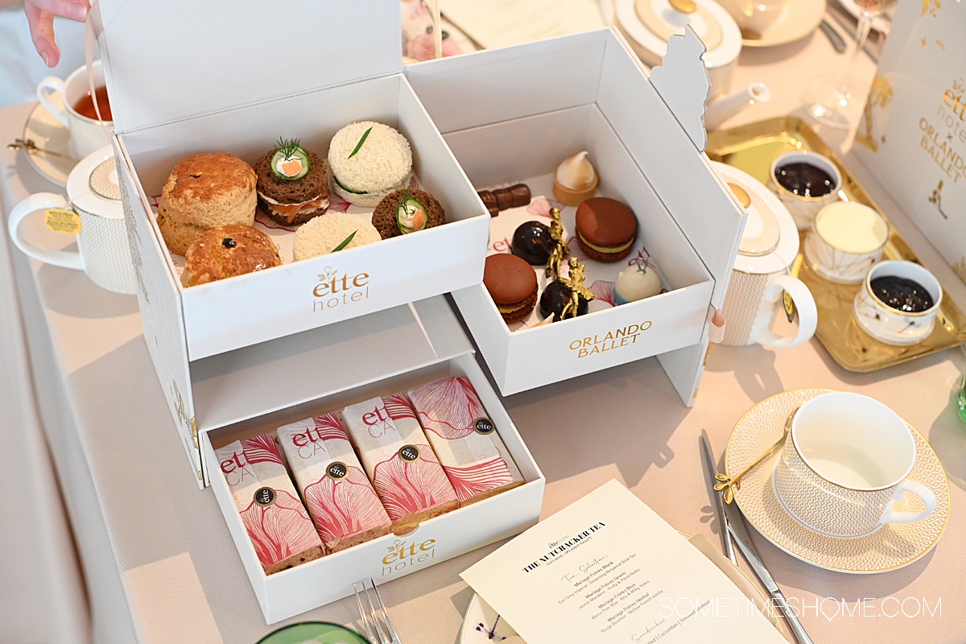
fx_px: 1342
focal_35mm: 50
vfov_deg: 27.0
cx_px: 483
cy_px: 322
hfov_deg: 39.6
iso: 2500
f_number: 4
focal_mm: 50
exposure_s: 1/100
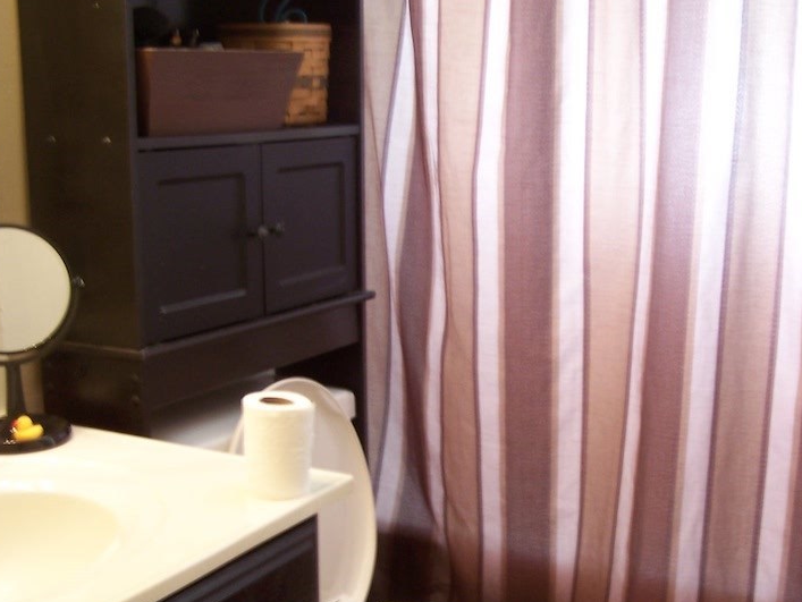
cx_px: 530
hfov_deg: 34.6
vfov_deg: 26.4
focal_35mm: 55
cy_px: 399
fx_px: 1275
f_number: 2.8
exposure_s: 1/3
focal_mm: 6.3
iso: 80
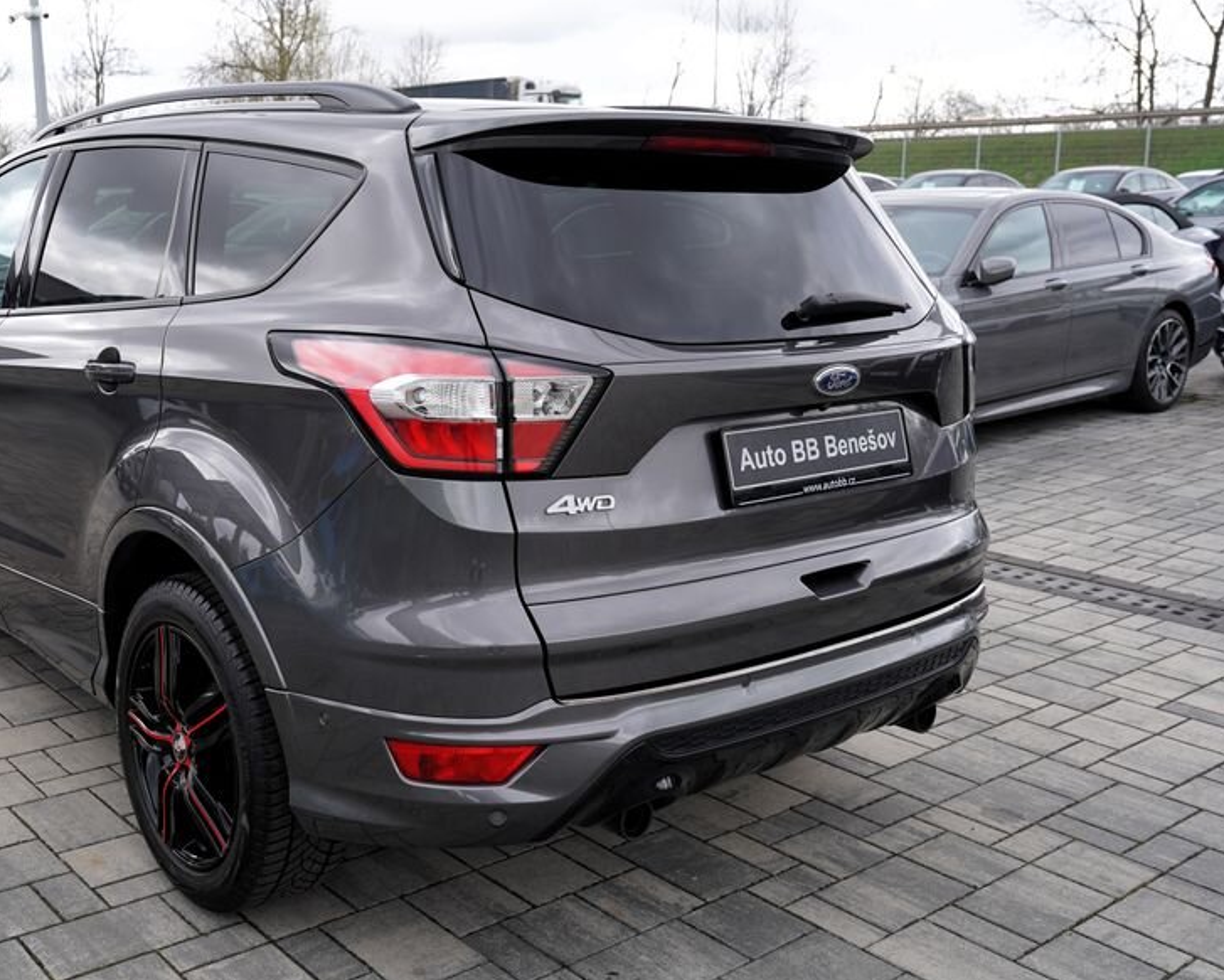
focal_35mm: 37
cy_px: 462
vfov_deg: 40.1
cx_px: 426
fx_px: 1341
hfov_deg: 48.4
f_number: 5.6
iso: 100
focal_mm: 28
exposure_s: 1/125
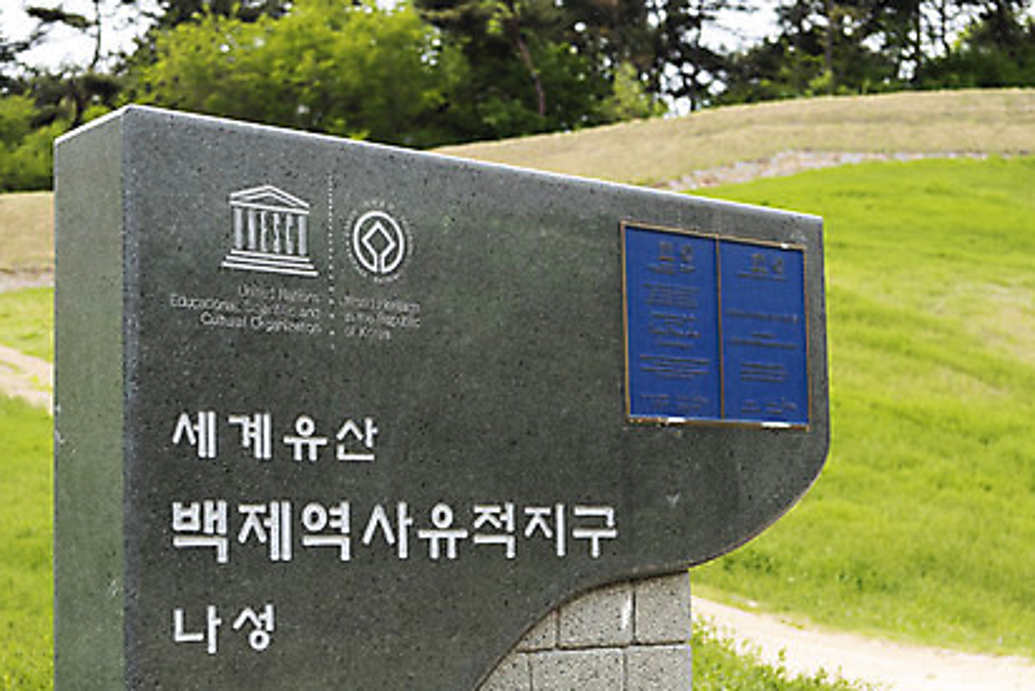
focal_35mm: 61
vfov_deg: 22.2
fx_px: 1754
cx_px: 569
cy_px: 455
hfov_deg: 32.8
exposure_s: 1/800
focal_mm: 42
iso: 100
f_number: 3.2
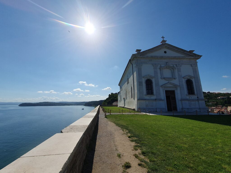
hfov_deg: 106.2
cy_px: 86
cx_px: 116
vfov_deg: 89.9
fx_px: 87
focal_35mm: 13
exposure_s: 1/2896
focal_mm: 1.8
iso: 50
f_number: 2.2
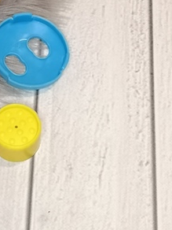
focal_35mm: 104
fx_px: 689
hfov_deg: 14.0
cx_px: 4
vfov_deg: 18.8
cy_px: 54
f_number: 1.8
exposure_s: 1/25
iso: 320
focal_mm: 5.58
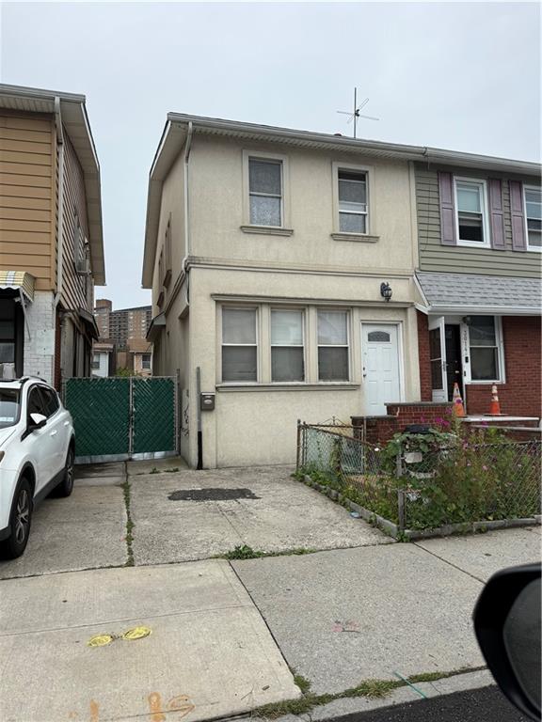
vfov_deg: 71.6
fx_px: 501
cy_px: 361
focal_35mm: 24
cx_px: 271
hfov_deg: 56.8
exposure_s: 1/3021
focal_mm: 6.76
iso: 80
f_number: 1.78
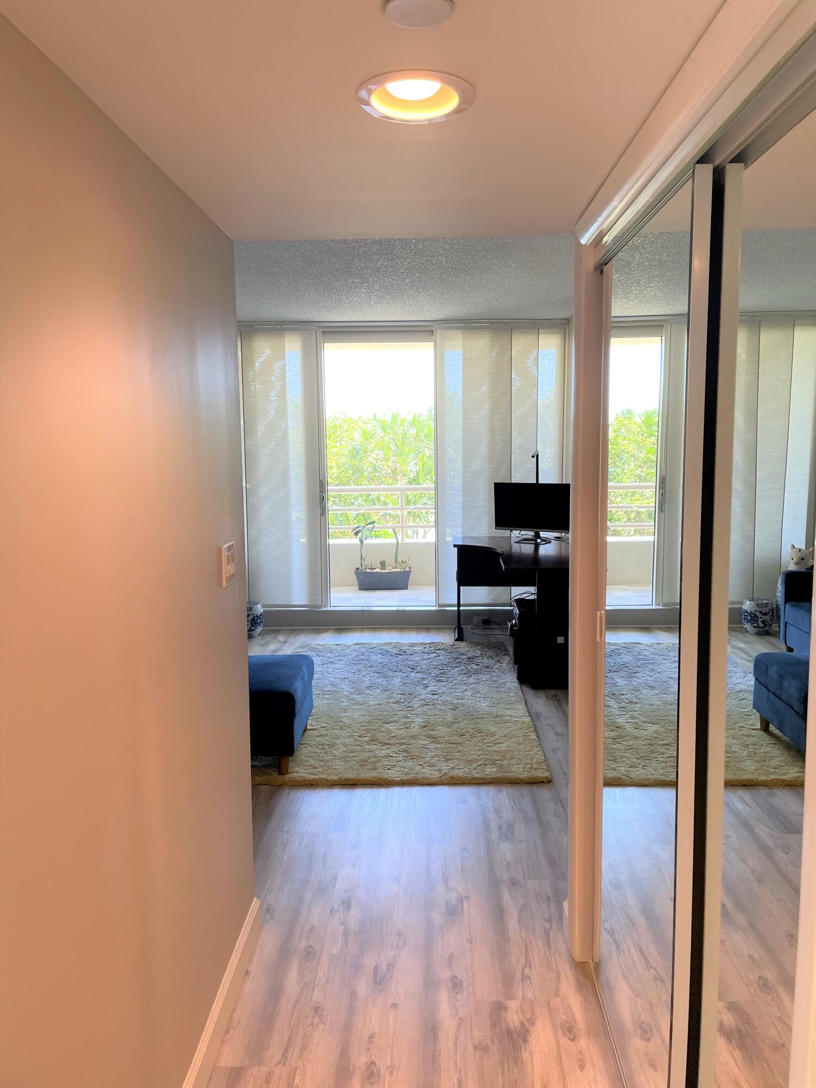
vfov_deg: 67.3
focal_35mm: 26
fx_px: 817
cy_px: 544
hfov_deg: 53.1
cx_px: 408
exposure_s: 1/120
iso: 125
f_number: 1.6
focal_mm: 4.2
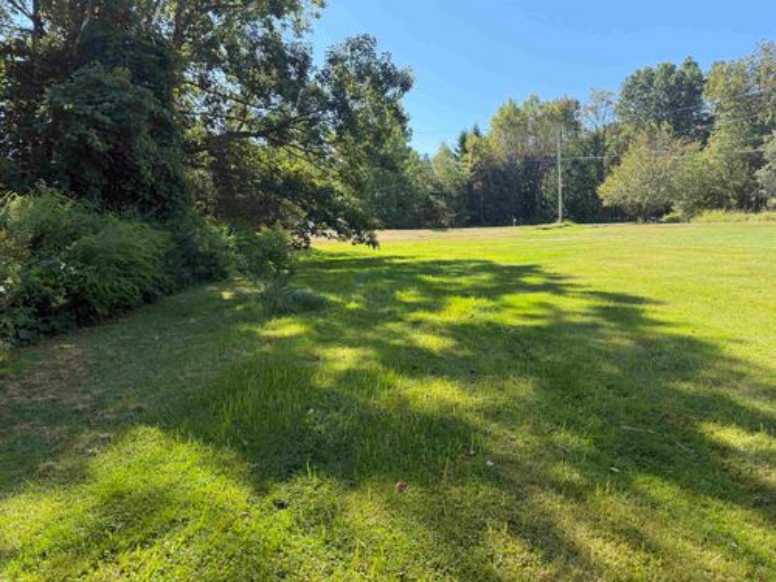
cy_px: 291
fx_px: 538
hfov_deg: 71.6
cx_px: 388
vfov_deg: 56.8
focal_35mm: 24
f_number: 1.78
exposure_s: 1/1585
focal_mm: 6.76
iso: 100
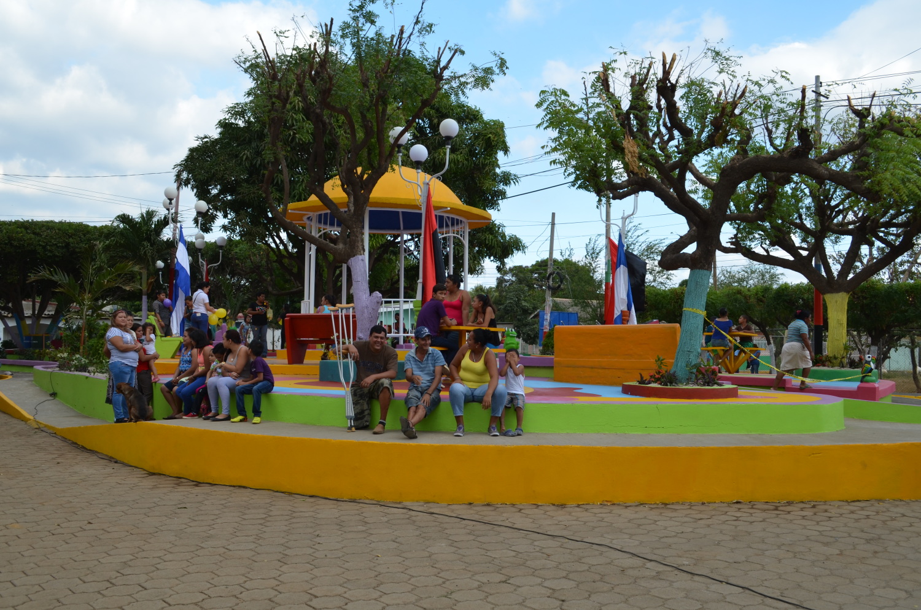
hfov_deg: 57.3
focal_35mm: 33
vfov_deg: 39.8
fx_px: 843
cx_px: 460
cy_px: 305
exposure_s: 1/250
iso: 180
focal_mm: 22
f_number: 8
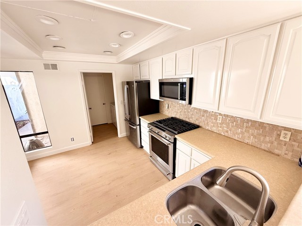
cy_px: 113
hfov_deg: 102.1
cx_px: 151
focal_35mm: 14
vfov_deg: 85.7
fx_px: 122
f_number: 2.2
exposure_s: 1/99
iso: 125
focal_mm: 2.22
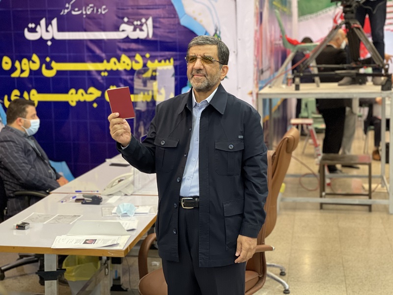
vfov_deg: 22.9
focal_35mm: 64
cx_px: 196
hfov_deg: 30.3
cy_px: 148
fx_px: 727
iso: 320
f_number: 2.2
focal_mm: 7.5
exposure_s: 1/33
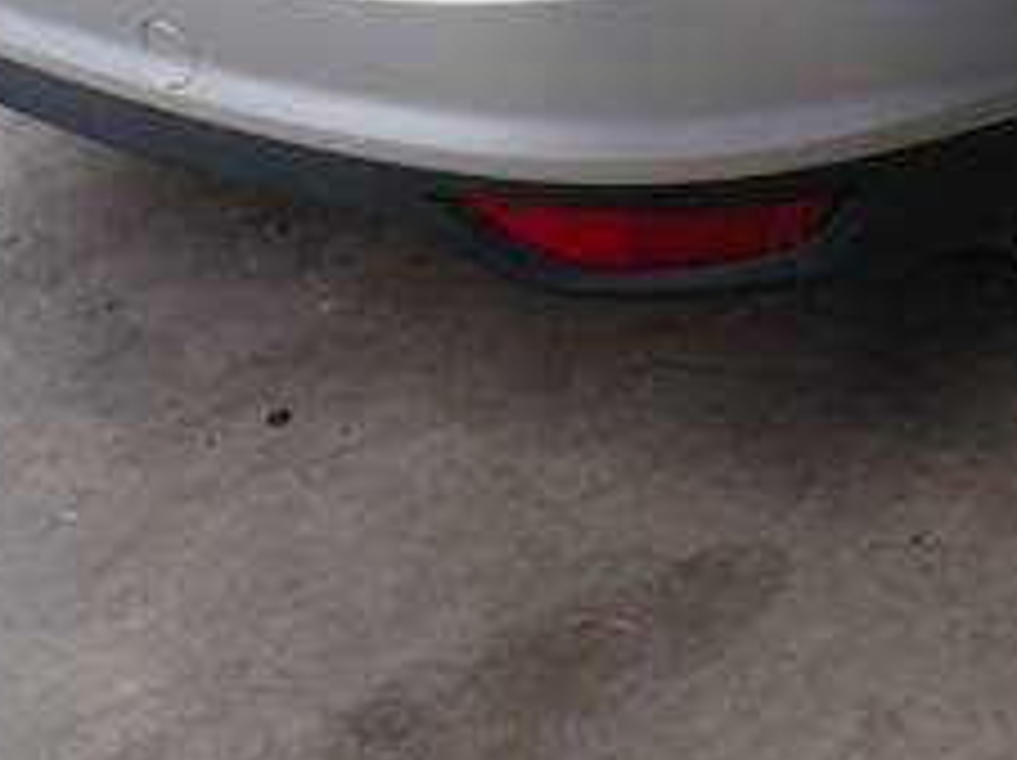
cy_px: 9
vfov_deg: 27.0
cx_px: 724
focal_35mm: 51
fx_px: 1497
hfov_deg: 36.9
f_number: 4.4
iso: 100
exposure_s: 1/120
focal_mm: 4.3
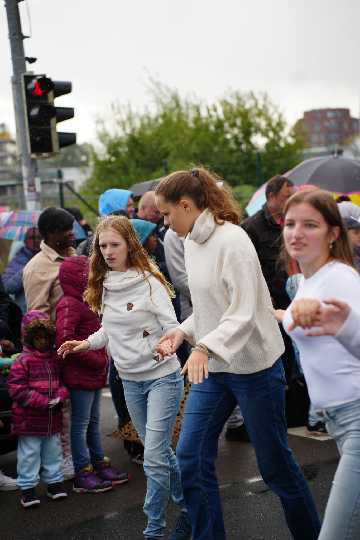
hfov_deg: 18.2
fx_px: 1125
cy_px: 270
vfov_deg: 27.0
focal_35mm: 75
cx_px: 180
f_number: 2.8
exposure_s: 1/1250
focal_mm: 75
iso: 200
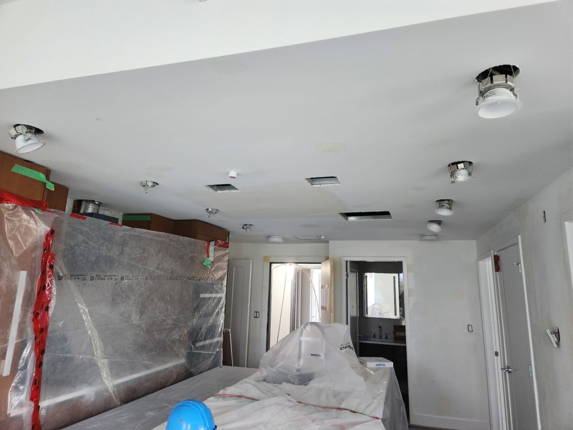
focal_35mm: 23
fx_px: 381
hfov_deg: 73.9
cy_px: 215
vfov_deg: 58.9
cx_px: 286
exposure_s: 1/120
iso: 400
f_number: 1.8
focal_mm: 5.4
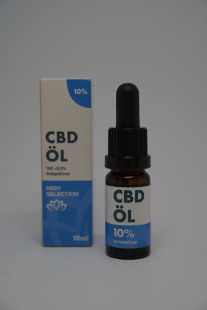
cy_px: 155
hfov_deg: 20.6
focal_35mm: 66
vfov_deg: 30.5
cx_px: 104
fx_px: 568
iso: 100
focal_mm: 66
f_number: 5
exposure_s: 1/100
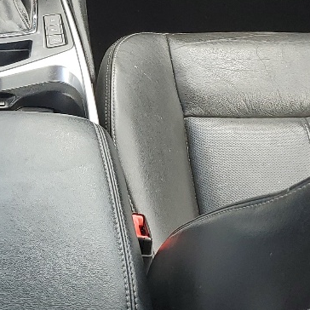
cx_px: -32
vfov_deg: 17.0
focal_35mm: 101
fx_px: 1023
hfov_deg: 16.7
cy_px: 49
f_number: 1.5
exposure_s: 1/196
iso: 50
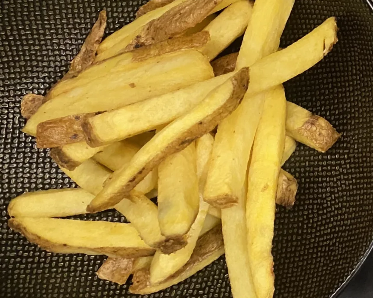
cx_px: 526
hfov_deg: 22.0
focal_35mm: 75
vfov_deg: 19.6
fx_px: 828
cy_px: -23
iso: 400
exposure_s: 1/33
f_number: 1.8
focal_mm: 4.25
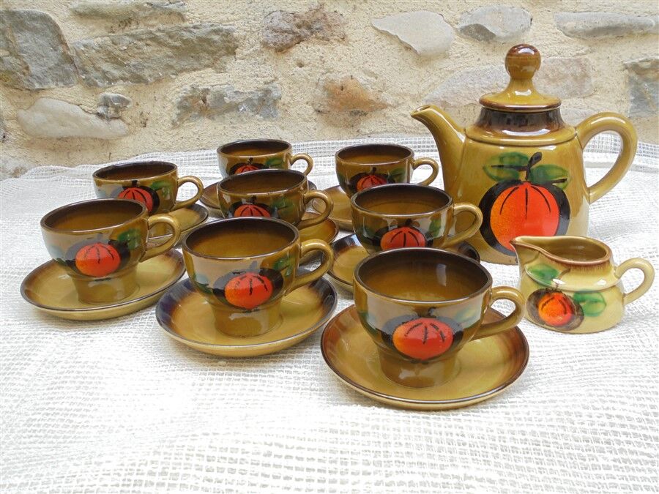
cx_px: 330
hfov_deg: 54.0
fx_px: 647
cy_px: 247
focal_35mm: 34
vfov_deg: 41.8
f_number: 4
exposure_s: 1/40
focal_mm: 6.1
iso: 100
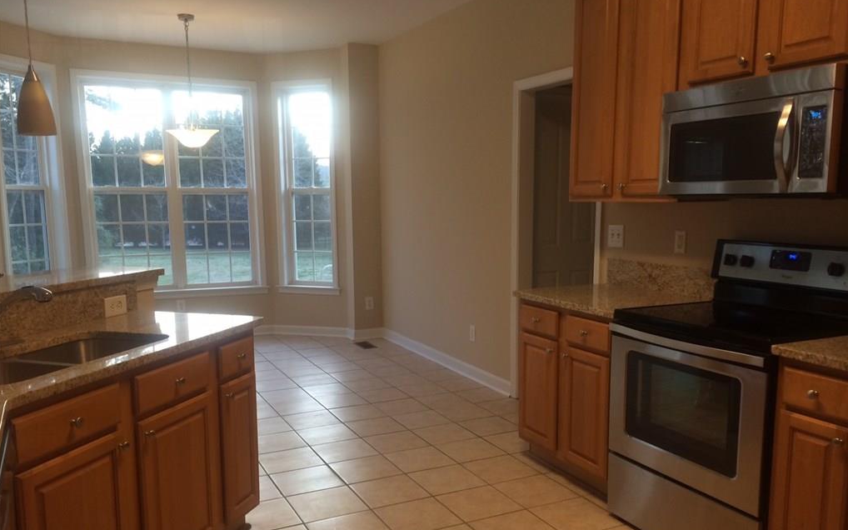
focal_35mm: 32
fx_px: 739
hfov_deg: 59.7
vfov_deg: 39.3
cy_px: 310
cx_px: 422
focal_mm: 4.12
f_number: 2.2
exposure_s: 1/30
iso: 40
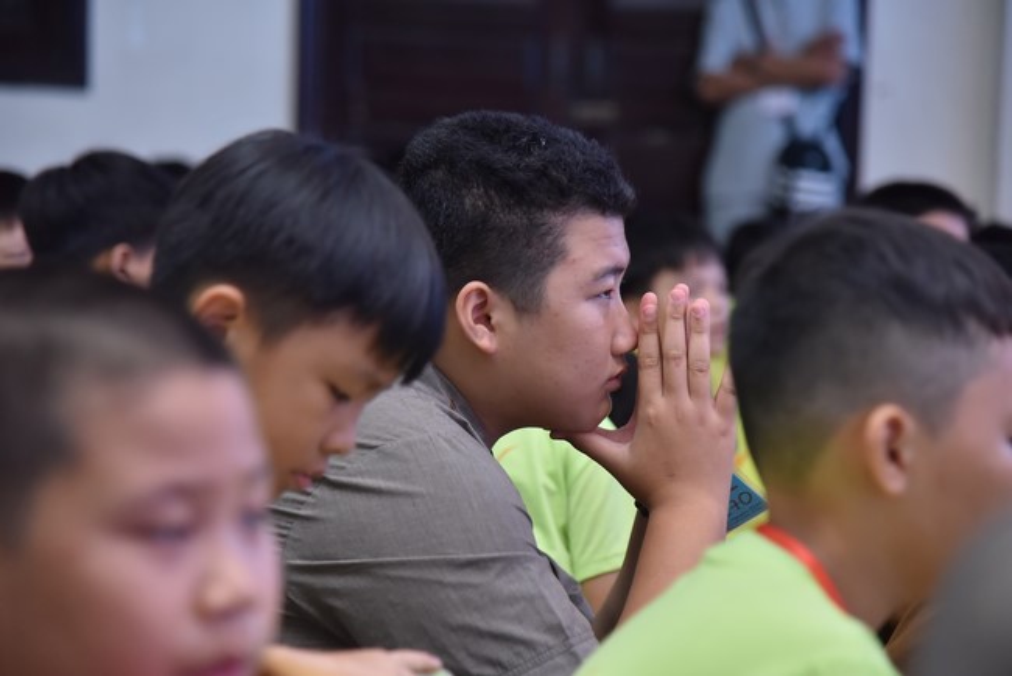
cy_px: 338
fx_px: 3375
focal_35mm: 120
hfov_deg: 17.1
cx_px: 506
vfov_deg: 11.4
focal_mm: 120
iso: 2000
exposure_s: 1/160
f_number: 4
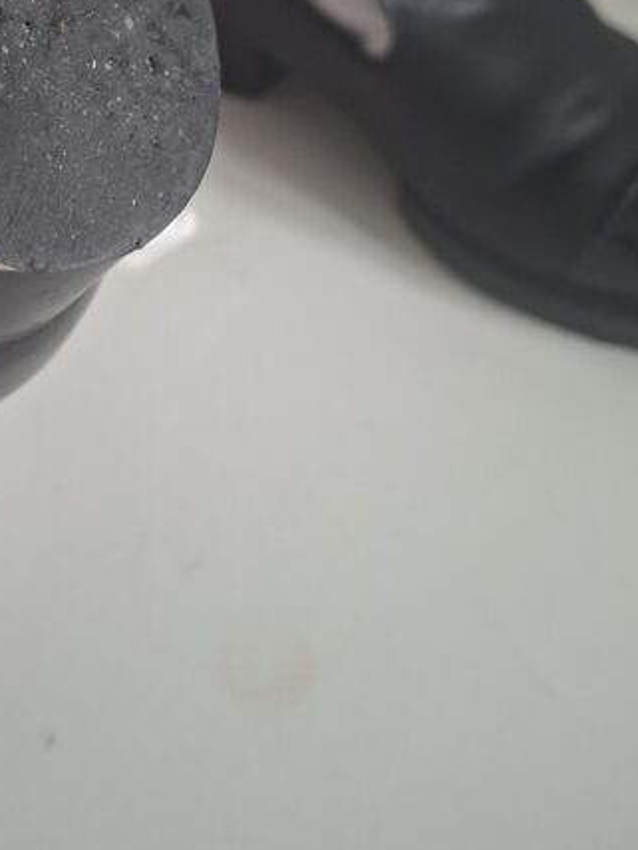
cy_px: 145
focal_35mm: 43
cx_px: 187
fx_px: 1057
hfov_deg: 33.1
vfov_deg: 41.5
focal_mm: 5.54
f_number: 1.8
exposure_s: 1/25
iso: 400
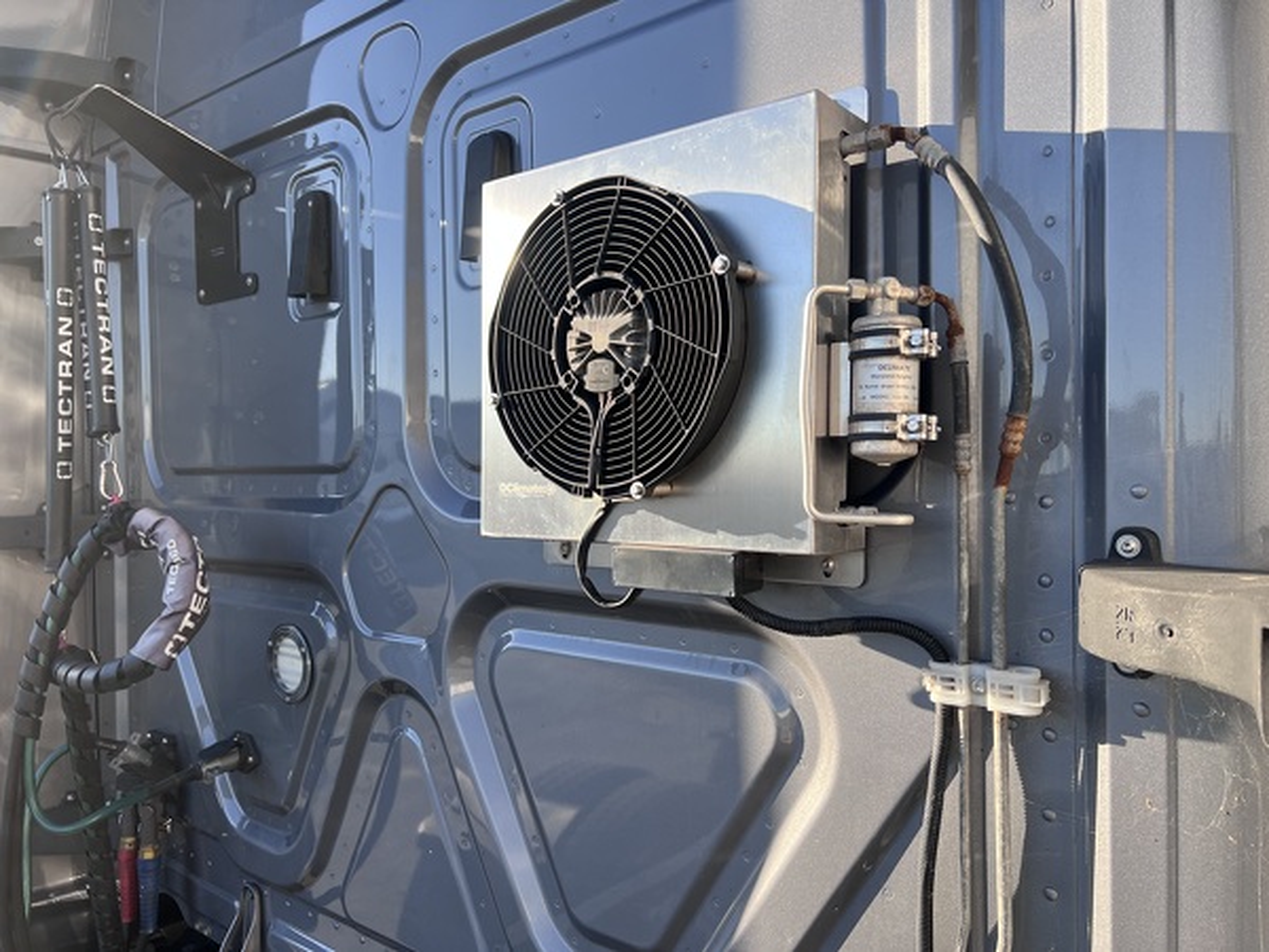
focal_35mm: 26
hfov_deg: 67.3
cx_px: 634
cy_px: 476
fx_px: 953
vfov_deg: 53.1
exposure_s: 1/866
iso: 50
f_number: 1.5
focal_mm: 5.7
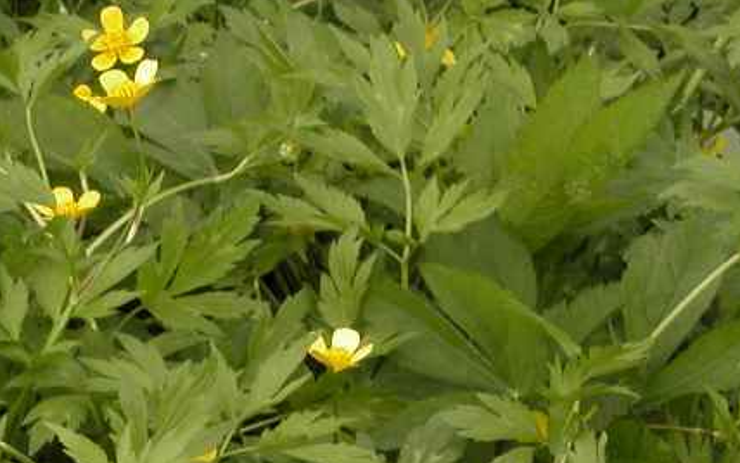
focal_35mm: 263
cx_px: -183
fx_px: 5307
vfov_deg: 5.0
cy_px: 760
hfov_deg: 7.9
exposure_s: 1/49.9
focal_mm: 21
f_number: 7.8
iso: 100
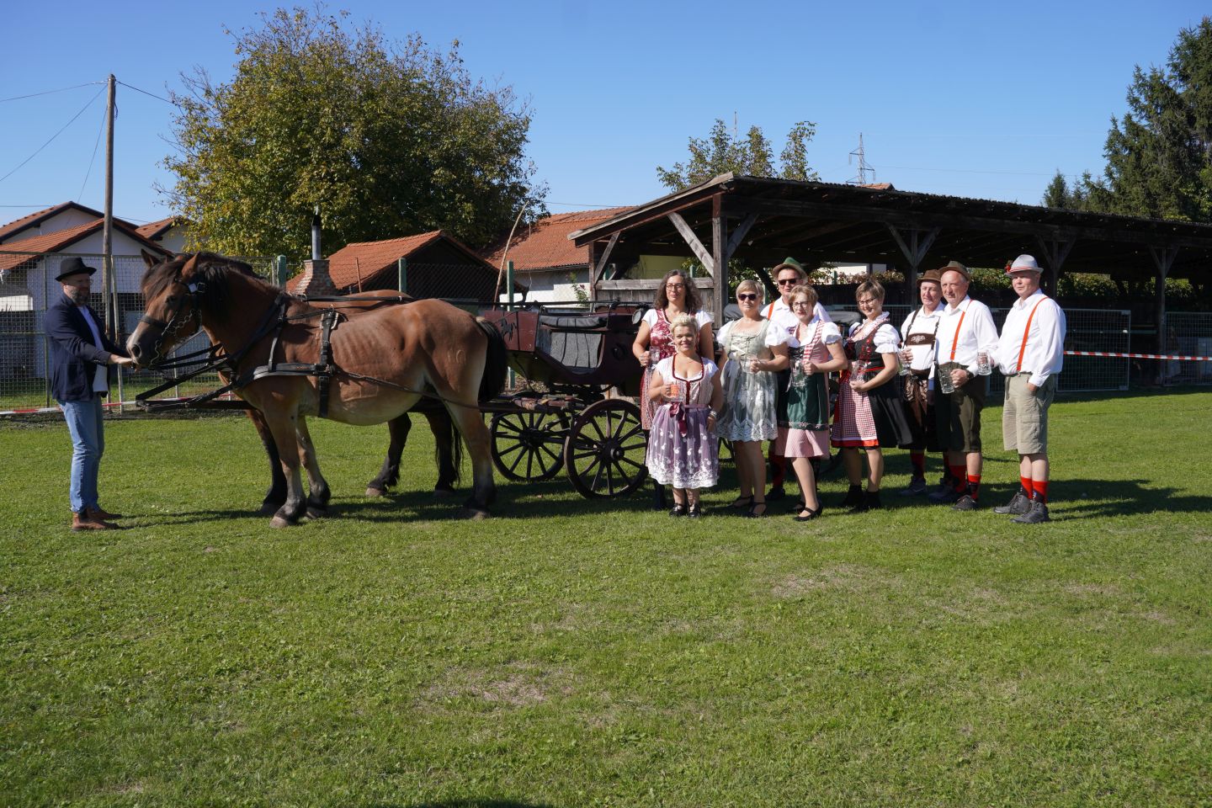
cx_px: 606
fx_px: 1156
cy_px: 404
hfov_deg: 55.3
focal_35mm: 34
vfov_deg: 38.5
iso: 100
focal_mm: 22.9
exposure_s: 1/400
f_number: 6.3
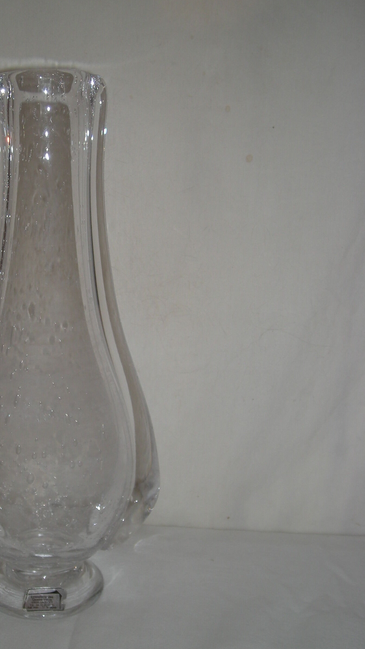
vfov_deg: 42.1
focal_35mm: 49
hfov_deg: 24.0
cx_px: 65
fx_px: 843
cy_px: 322
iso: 50
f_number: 2.8
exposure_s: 1/31.4
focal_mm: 5.7
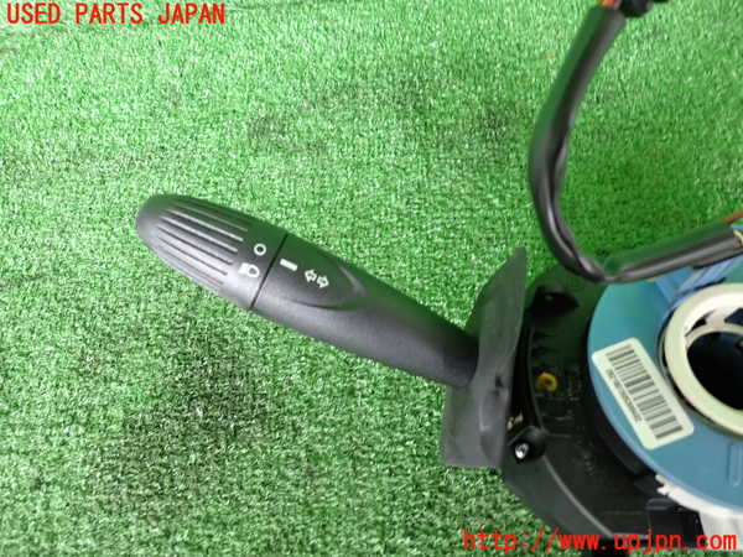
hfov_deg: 69.4
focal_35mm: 25
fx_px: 537
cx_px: 372
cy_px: 278
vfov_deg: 54.9
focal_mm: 4.5
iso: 250
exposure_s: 1/30
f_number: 2
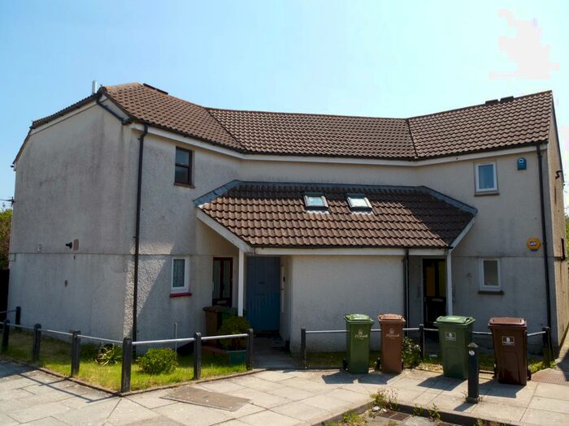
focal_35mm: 24
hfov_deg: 71.6
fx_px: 394
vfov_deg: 56.8
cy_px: 213
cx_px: 284
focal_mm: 4.3
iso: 100
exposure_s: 1/500
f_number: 4
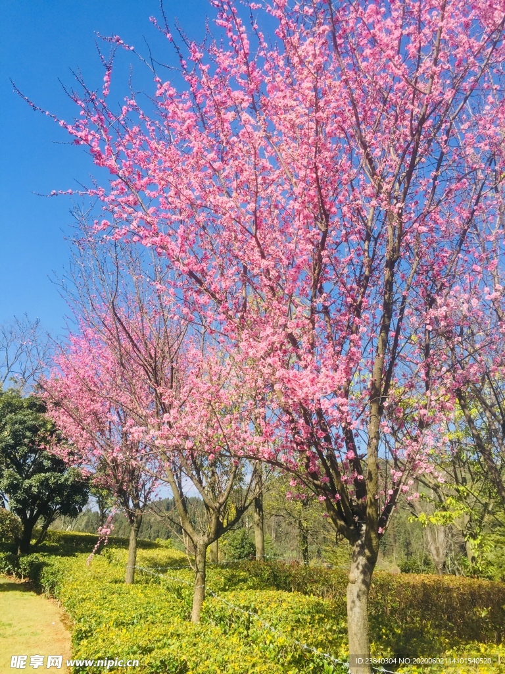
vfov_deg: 61.7
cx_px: 252
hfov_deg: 48.2
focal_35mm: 29
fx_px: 564
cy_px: 337
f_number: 2.2
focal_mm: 4.15
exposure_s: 1/1130
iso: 32
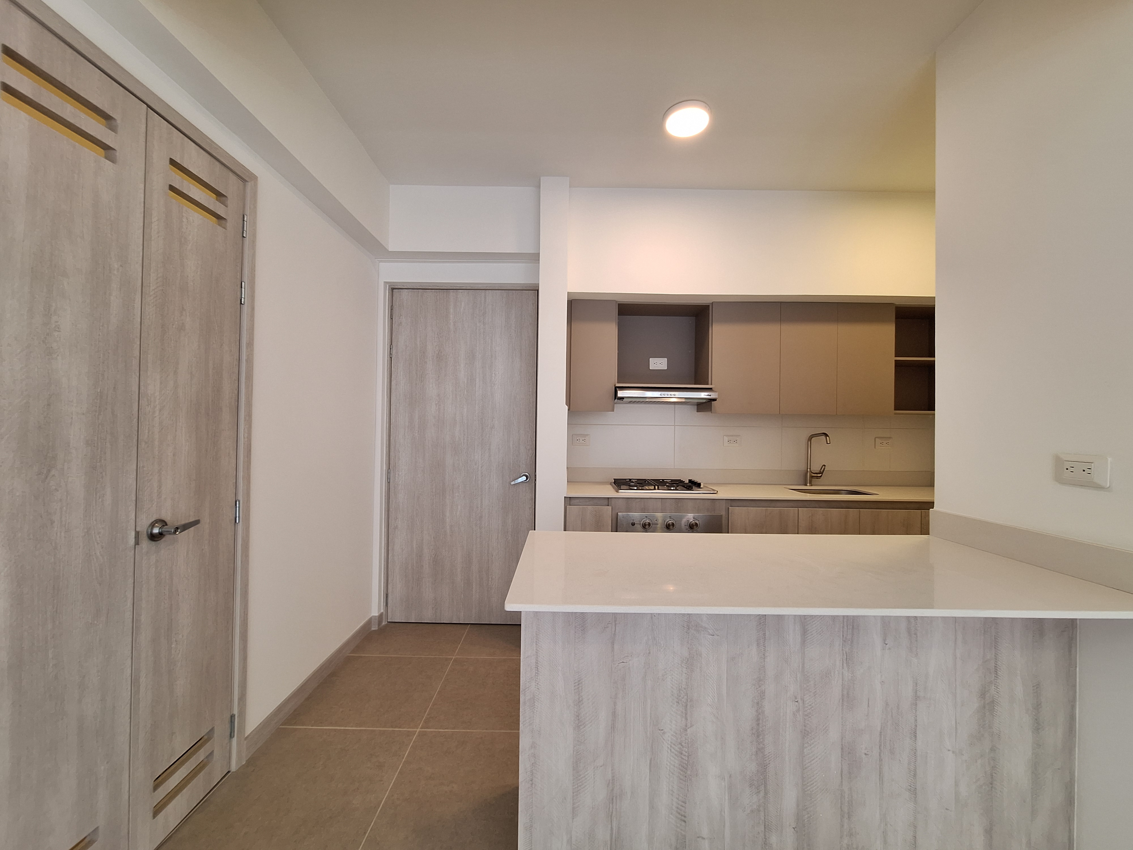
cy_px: 425
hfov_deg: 106.2
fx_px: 425
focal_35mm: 13
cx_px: 566
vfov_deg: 89.9
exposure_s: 1/40
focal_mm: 1.74
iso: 80
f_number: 2.2
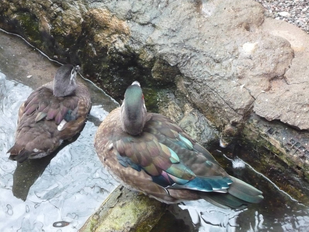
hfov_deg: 19.6
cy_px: 116
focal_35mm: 100
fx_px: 893
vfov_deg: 14.8
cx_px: 154
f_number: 5.1
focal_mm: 16.5
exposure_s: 1/125
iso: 800
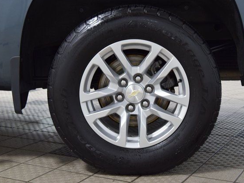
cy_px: 90
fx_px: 444
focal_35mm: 63
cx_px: 135
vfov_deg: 23.3
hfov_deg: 30.7
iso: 800
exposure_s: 1/15
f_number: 6.3
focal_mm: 38
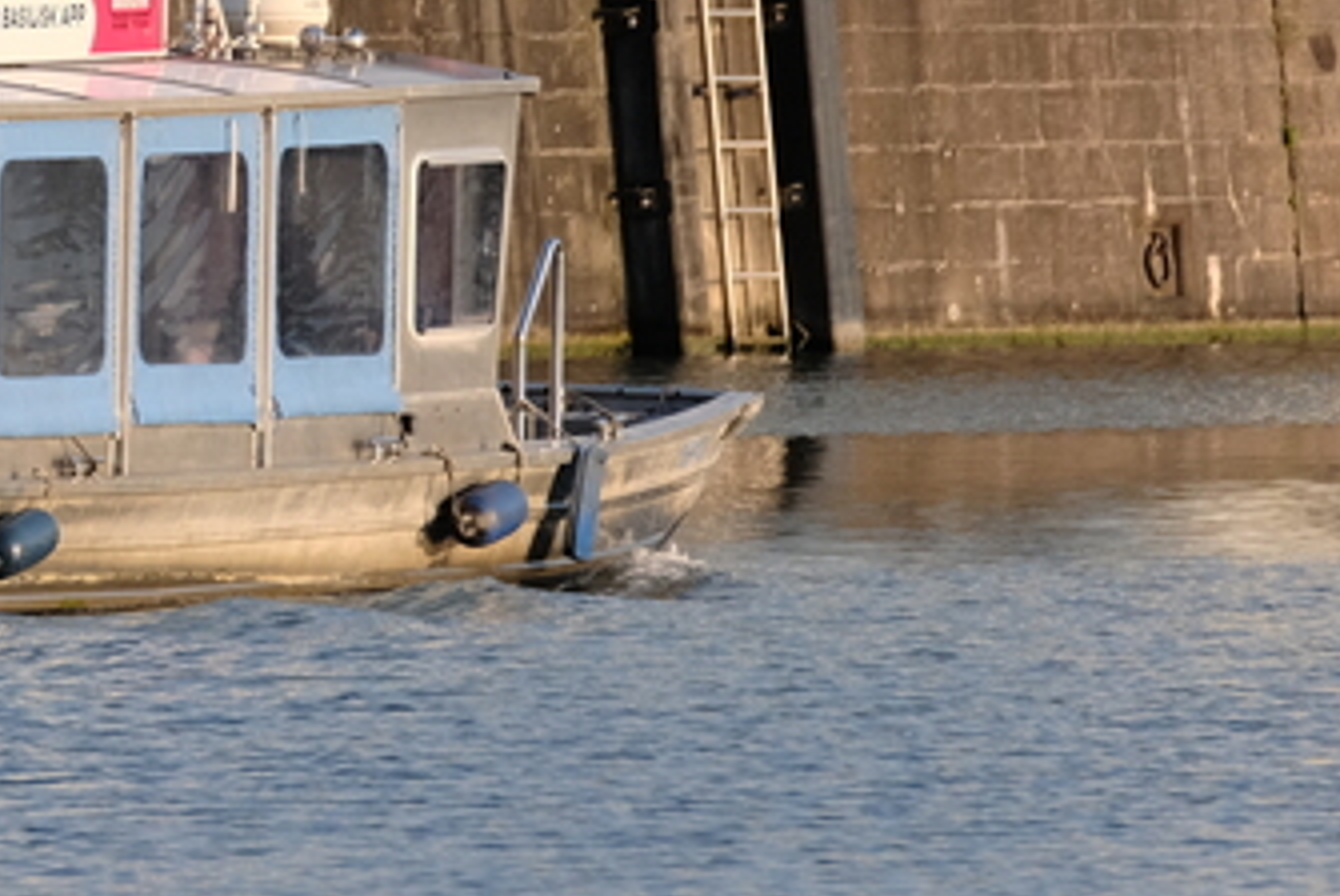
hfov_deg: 1.1
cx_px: 0
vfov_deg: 0.8
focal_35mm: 1833
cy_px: -438
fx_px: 68286
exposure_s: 1/1000
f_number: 6.3
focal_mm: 400
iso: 1000
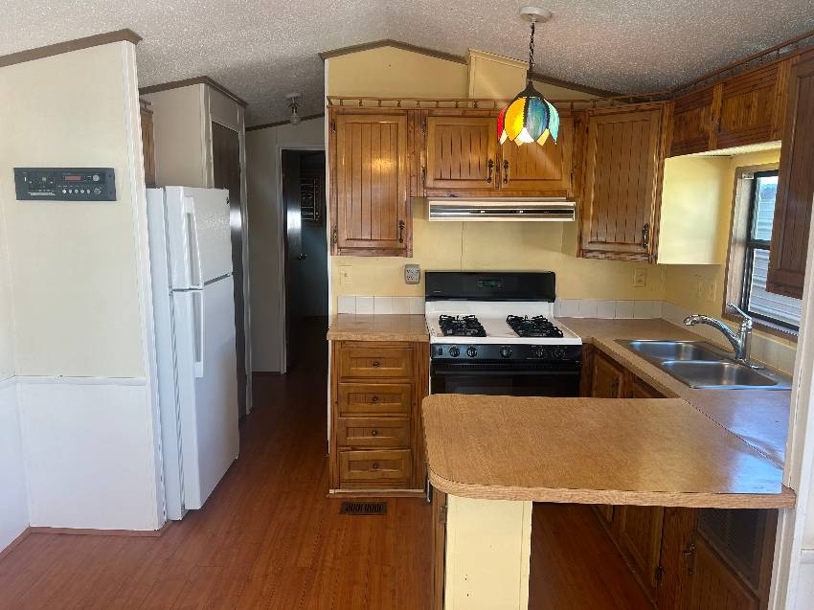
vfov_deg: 53.0
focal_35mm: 26
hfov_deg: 67.3
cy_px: 305
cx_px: 407
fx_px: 611
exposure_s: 1/120
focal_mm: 5.7
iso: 50
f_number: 1.5
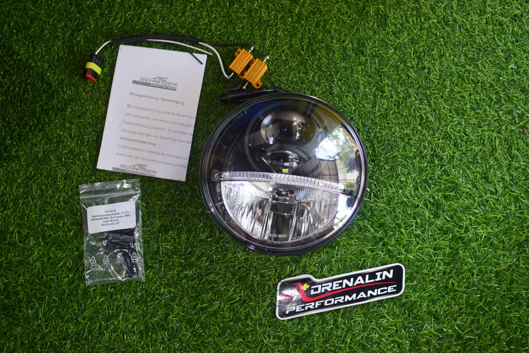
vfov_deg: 25.8
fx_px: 772
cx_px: 264
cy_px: 176
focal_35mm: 52
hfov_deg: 37.8
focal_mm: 35
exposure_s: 1/100
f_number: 3.2
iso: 1250
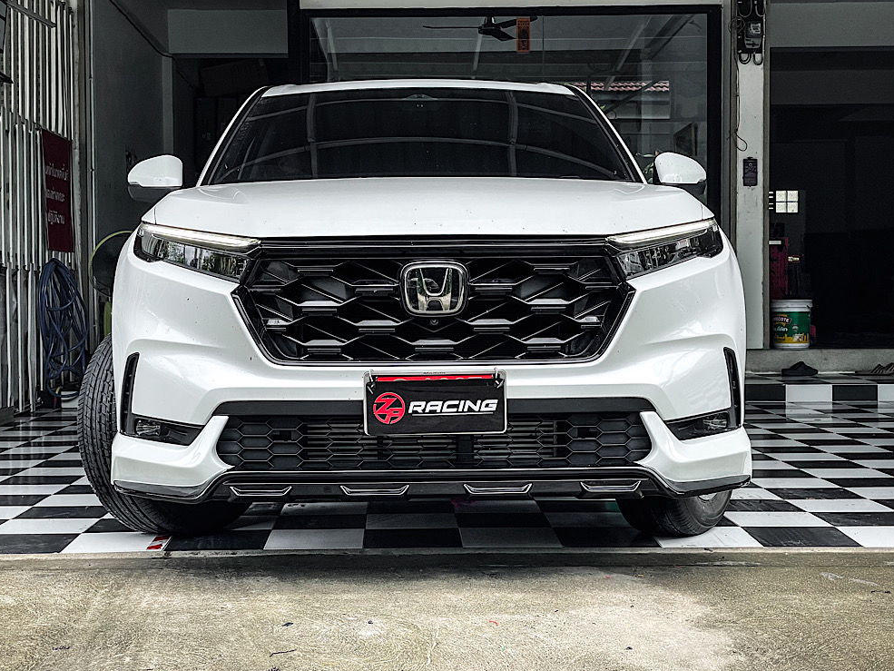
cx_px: 423
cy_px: 352
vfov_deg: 25.7
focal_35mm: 57
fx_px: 1472
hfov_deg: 33.8
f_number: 2
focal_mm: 6
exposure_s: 1/380
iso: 25
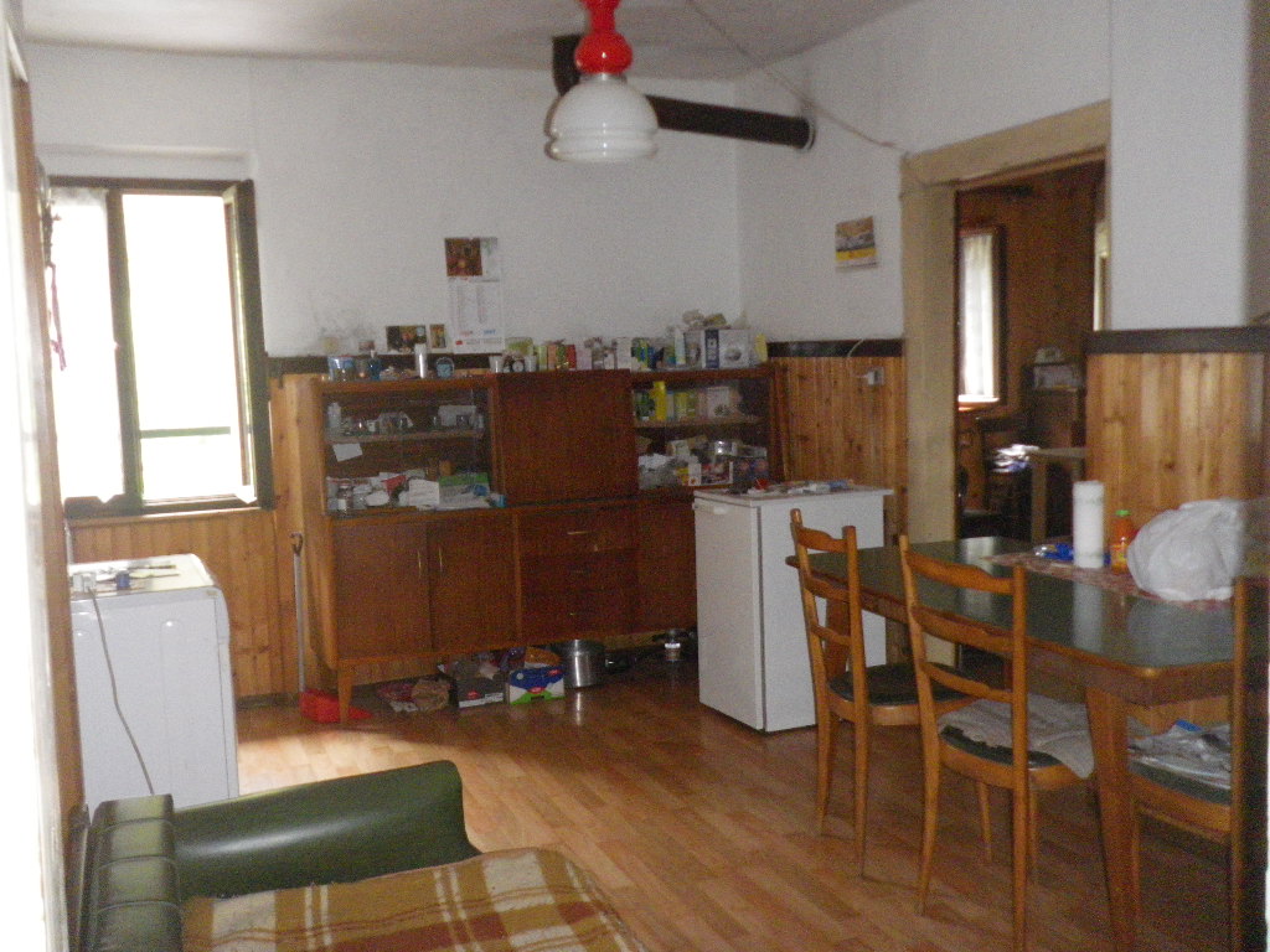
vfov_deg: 40.7
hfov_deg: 52.6
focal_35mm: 35
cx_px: 635
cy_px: 476
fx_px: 1284
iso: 500
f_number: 3.8
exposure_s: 1/60
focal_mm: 6.2
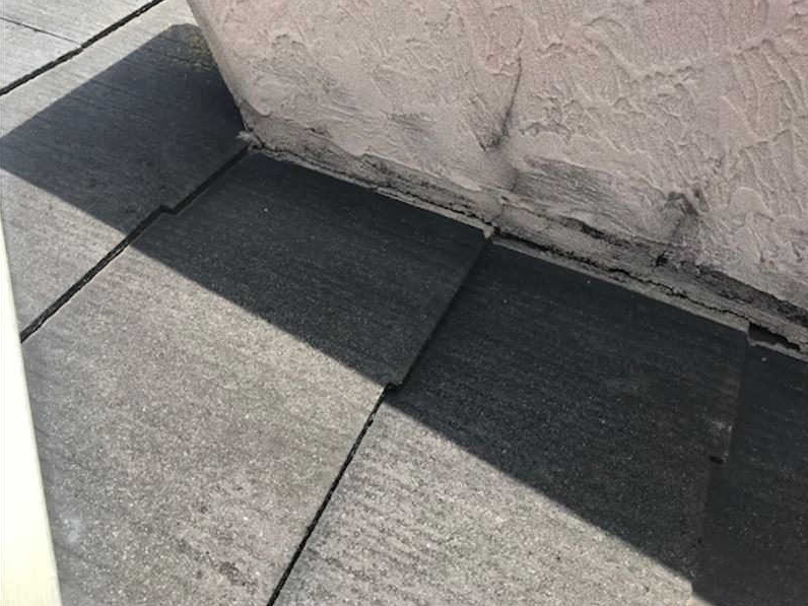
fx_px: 700
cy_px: 291
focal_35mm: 30
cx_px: 431
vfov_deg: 46.8
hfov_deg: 59.9
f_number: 1.8
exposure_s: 1/785
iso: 20
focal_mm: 3.99
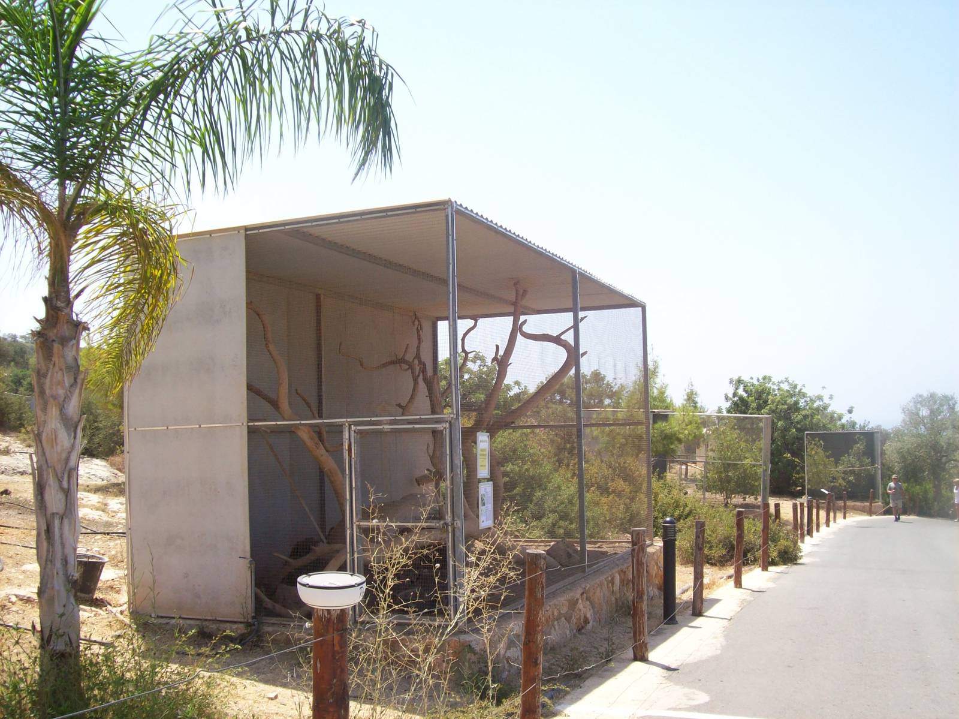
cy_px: 360
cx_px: 480
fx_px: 997
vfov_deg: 39.6
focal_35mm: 36
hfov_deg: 51.4
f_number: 4.8
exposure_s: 1/321
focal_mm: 6
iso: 80
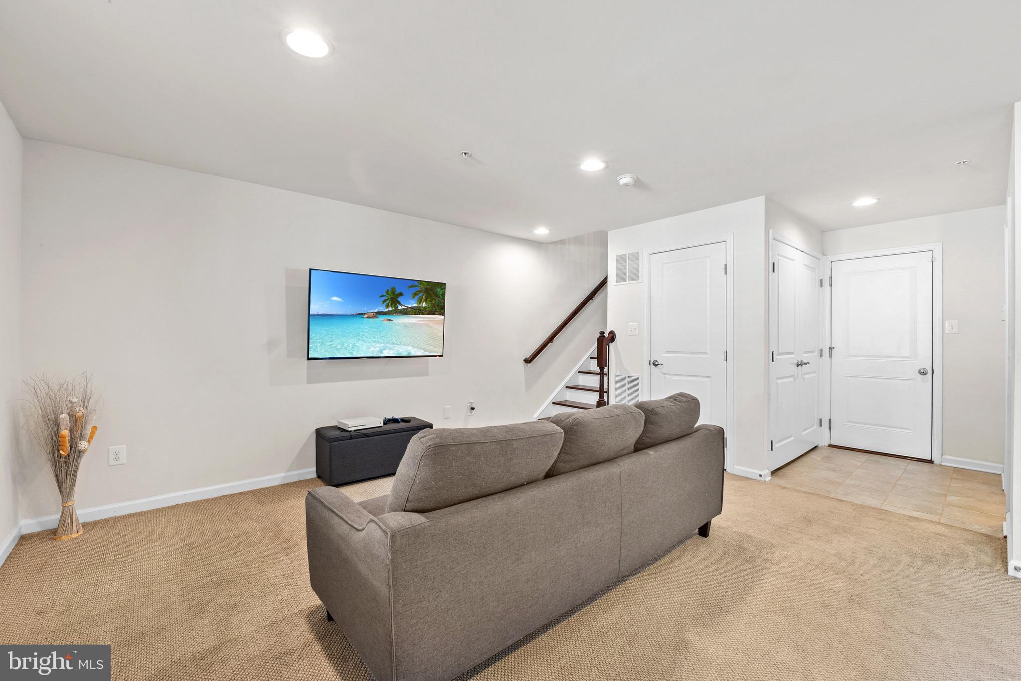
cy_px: 340
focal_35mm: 15
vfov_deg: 77.3
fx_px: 425
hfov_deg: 100.4
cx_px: 510
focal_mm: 10
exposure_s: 2.5
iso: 100
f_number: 9
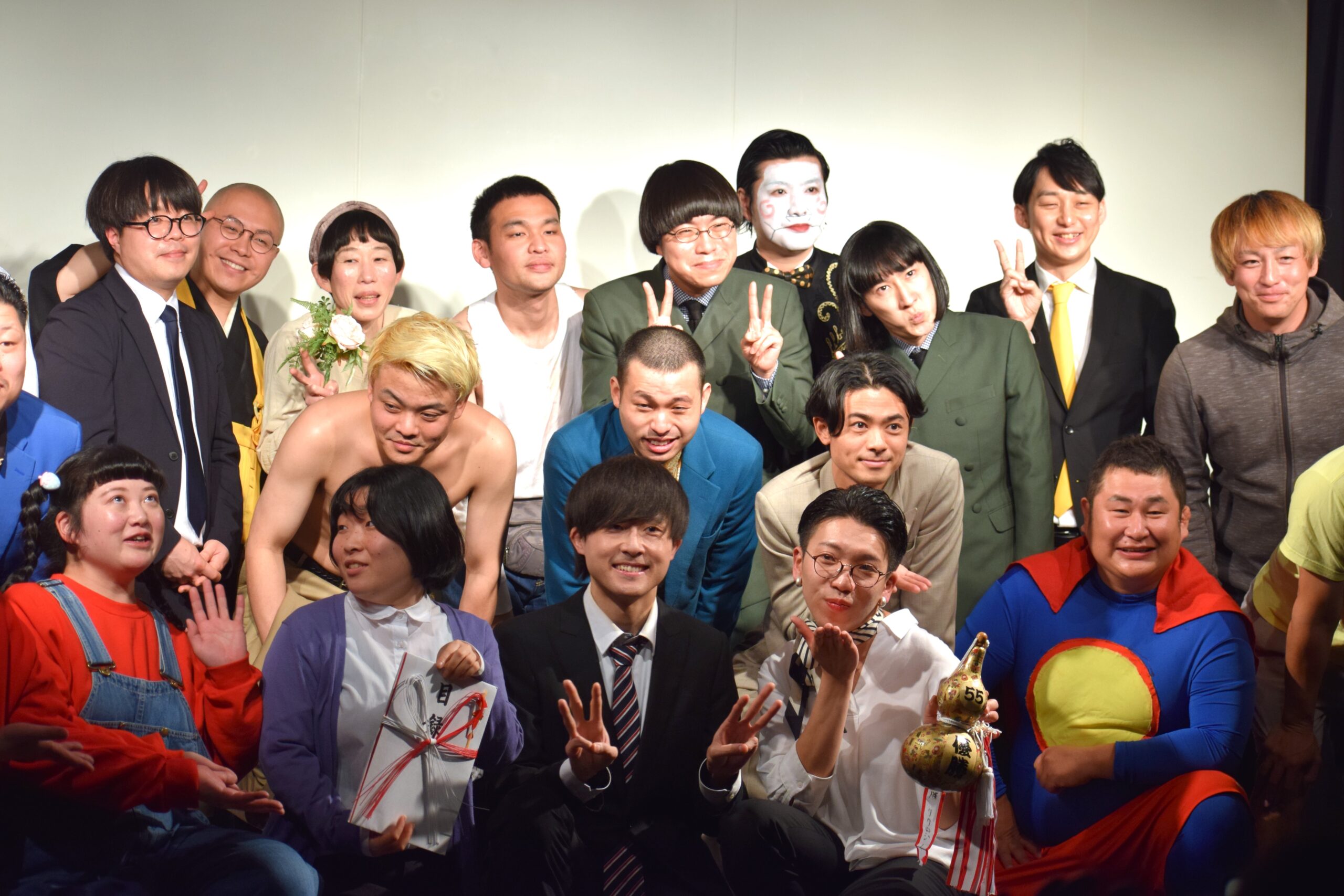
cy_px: 448
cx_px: 672
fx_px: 3920
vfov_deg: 13.0
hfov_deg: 19.5
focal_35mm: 105
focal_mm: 70
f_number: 4.5
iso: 560
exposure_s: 1/60
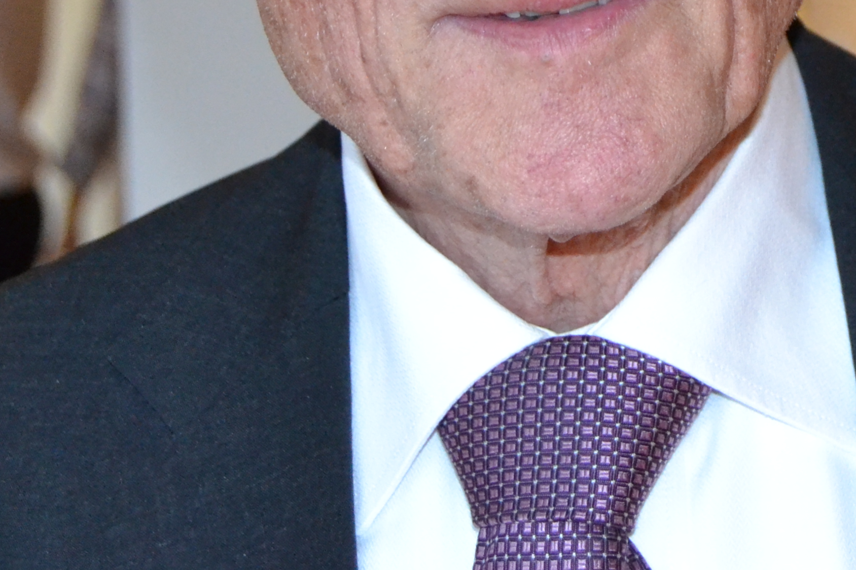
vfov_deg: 7.9
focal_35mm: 172
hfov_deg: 11.9
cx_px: 767
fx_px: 4089
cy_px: -137
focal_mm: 42
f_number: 5
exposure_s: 1/60
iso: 2800
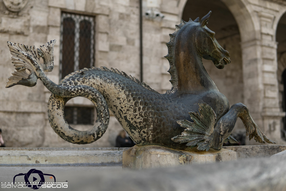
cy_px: 96
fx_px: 357
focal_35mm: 45
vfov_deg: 29.9
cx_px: 143
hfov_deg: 43.6
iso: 100
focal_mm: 30
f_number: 2
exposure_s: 1/640
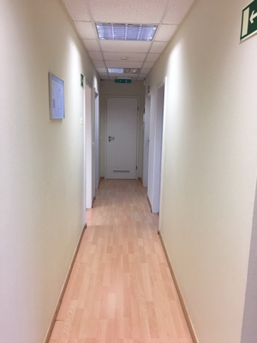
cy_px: 172
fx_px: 287
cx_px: 128
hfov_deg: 48.2
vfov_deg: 61.7
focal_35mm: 29
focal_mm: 4.15
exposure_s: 1/17
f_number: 2.2
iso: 32
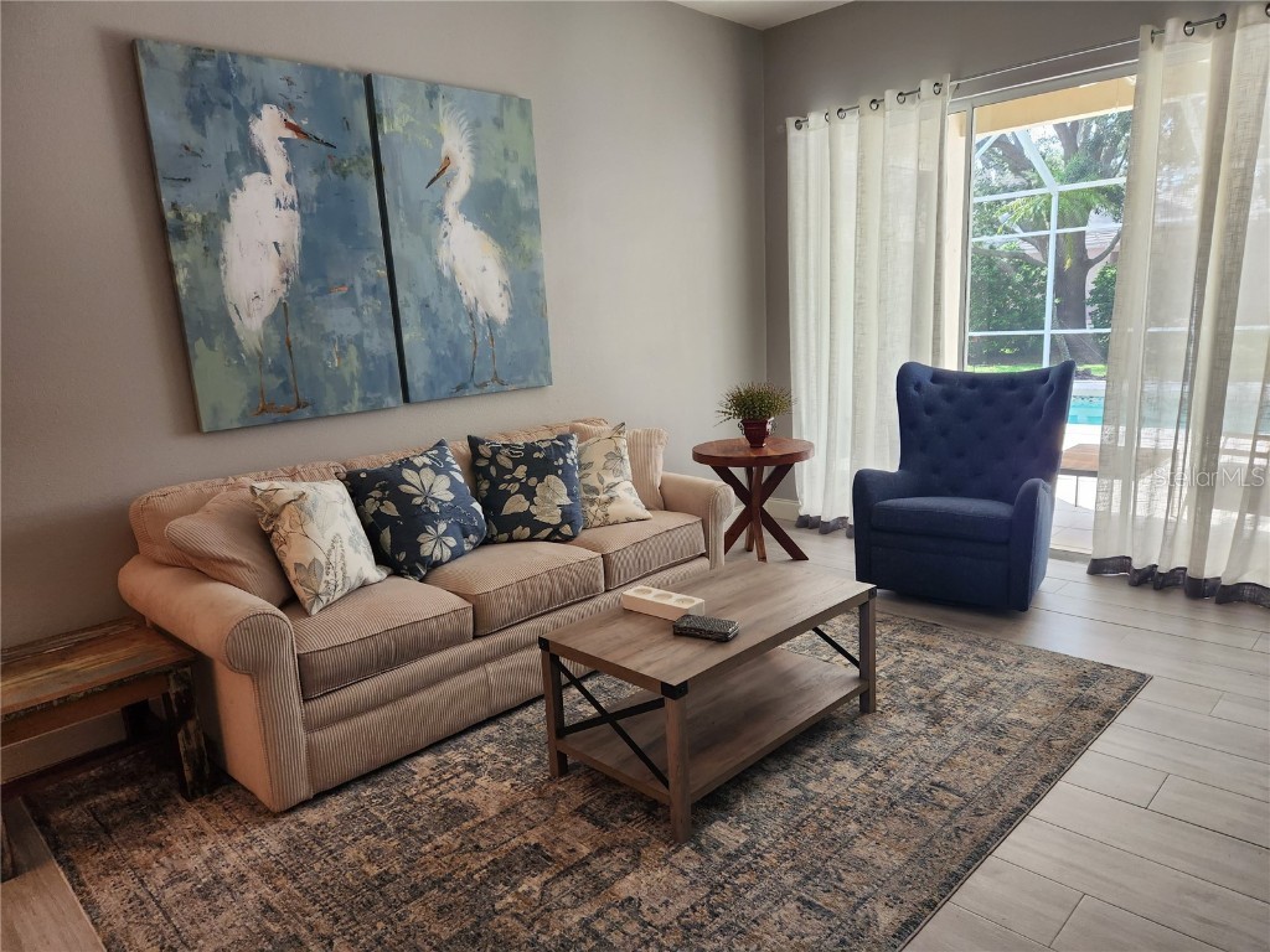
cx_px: 635
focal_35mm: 23
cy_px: 476
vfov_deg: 58.9
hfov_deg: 73.9
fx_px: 844
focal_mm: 5.4
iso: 200
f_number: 1.8
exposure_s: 1/180
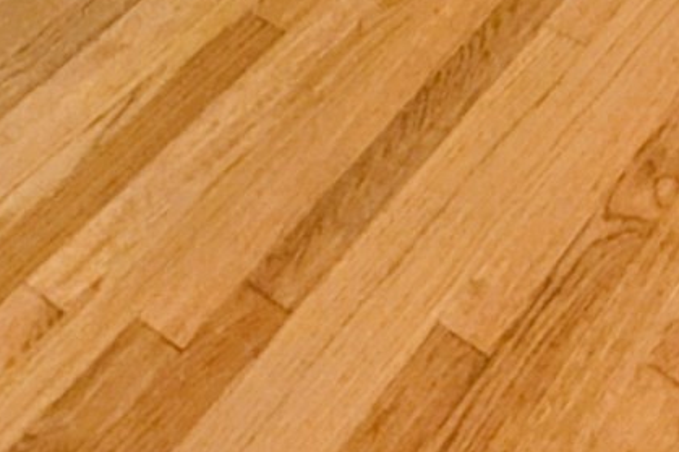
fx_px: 1244
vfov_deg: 13.3
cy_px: -711
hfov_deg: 27.7
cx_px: 758
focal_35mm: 66
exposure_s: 1/120
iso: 85
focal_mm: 1.95
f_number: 2.2
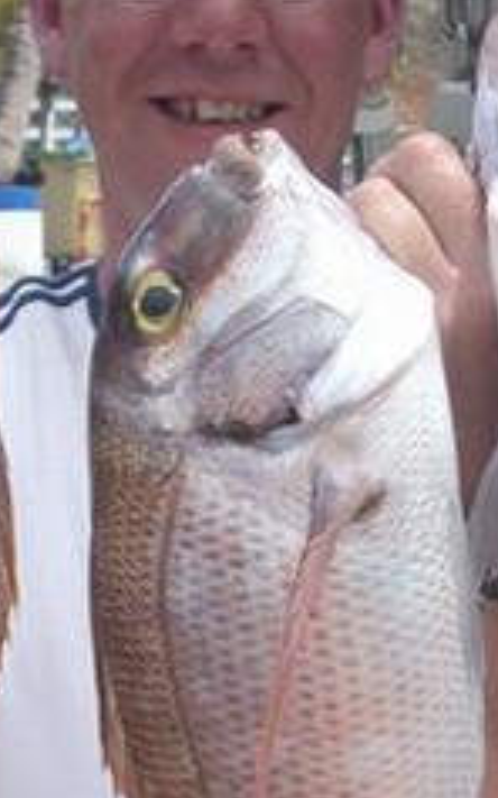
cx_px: 350
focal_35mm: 104
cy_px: 515
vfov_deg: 20.0
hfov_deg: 12.6
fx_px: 2260
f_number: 5.6
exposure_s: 1/210
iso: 64
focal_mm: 6.2
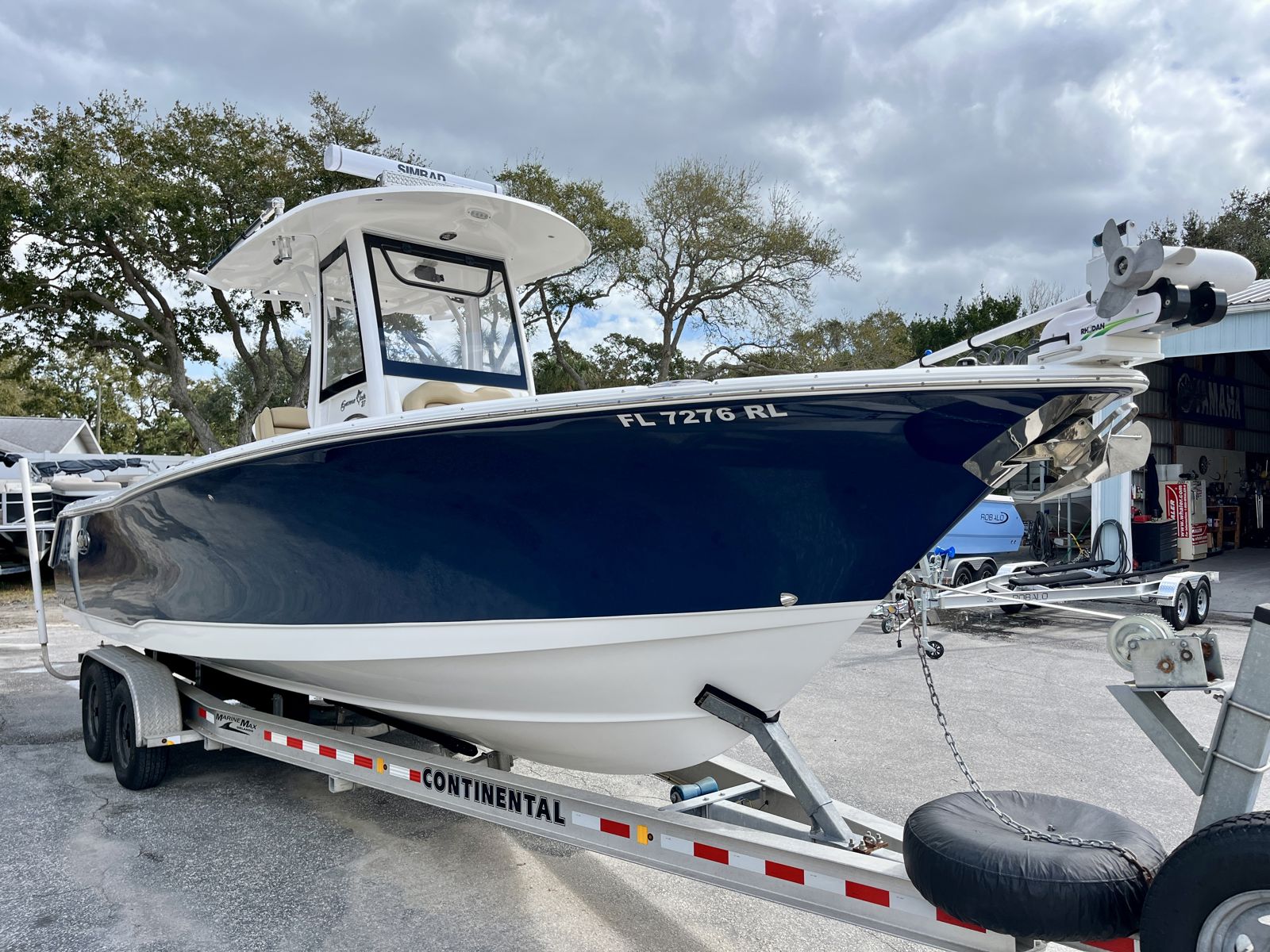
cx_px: 635
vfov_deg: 53.1
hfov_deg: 67.3
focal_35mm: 26
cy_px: 476
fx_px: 954
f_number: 1.6
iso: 50
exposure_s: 1/2755
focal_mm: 5.1
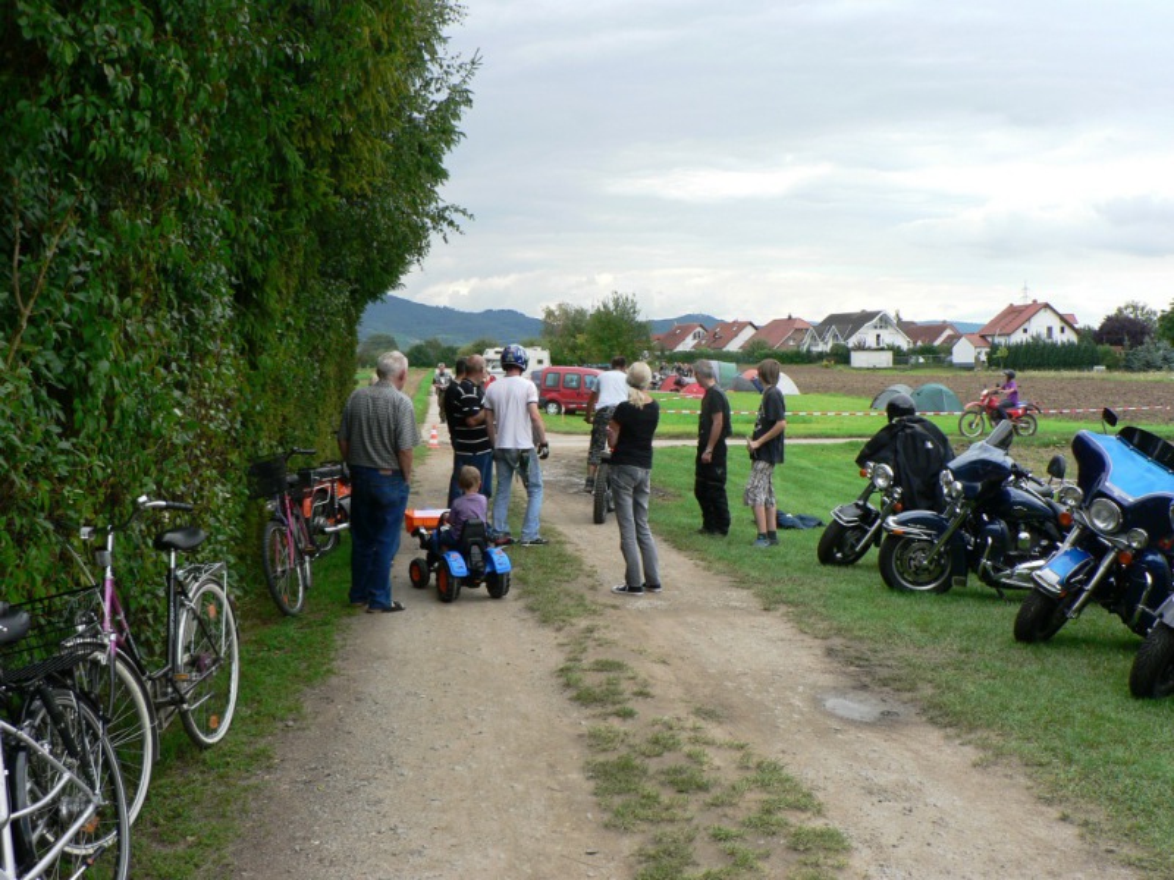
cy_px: 440
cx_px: 587
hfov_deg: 51.4
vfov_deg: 39.7
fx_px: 1221
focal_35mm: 36
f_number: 4
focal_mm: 6
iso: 80
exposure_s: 1/125
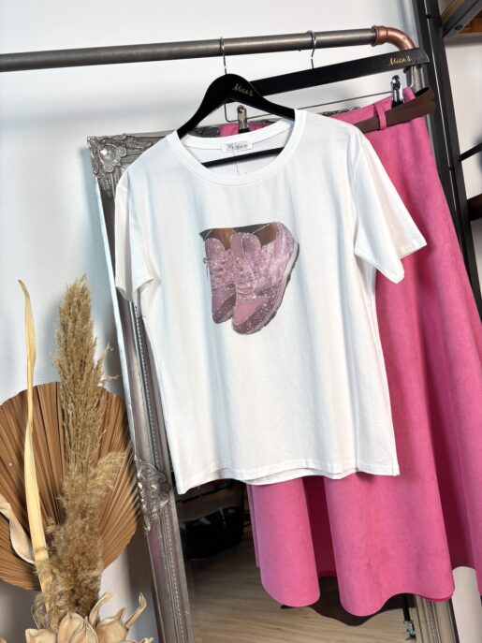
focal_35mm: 26
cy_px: 322
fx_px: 483
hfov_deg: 53.0
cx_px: 241
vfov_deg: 67.3
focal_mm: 5.96
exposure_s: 1/100
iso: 50
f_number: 1.6
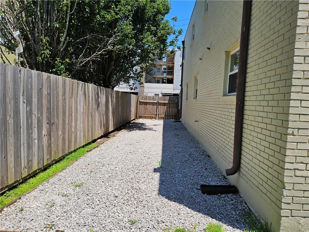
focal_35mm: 23
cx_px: 154
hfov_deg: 73.9
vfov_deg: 58.9
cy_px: 116
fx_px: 205
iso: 32
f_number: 1.8
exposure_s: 1/1709
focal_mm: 5.4
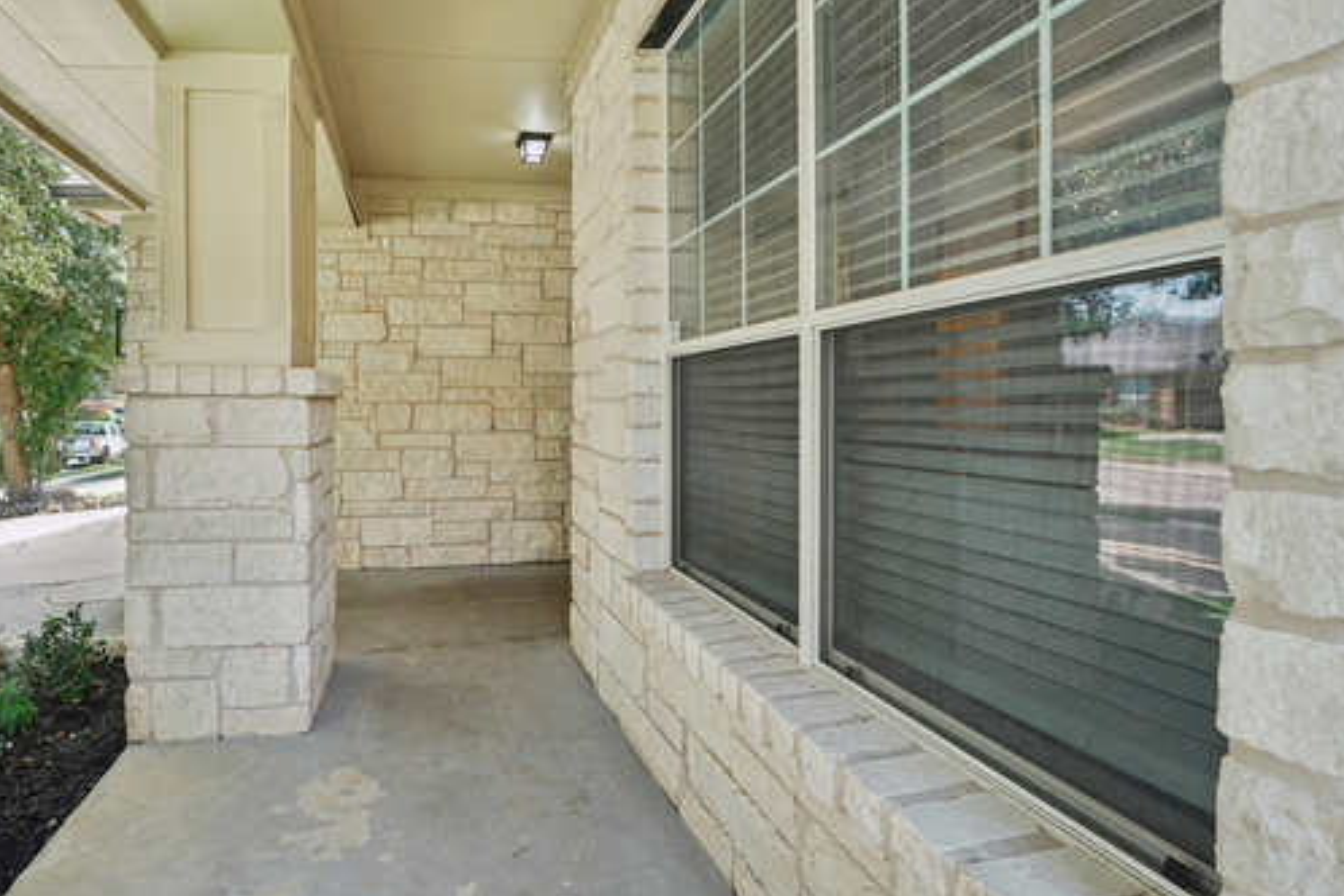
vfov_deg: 67.2
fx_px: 672
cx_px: 491
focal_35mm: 18
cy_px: 401
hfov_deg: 87.9
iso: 100
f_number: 8
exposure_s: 1/13
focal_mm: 14
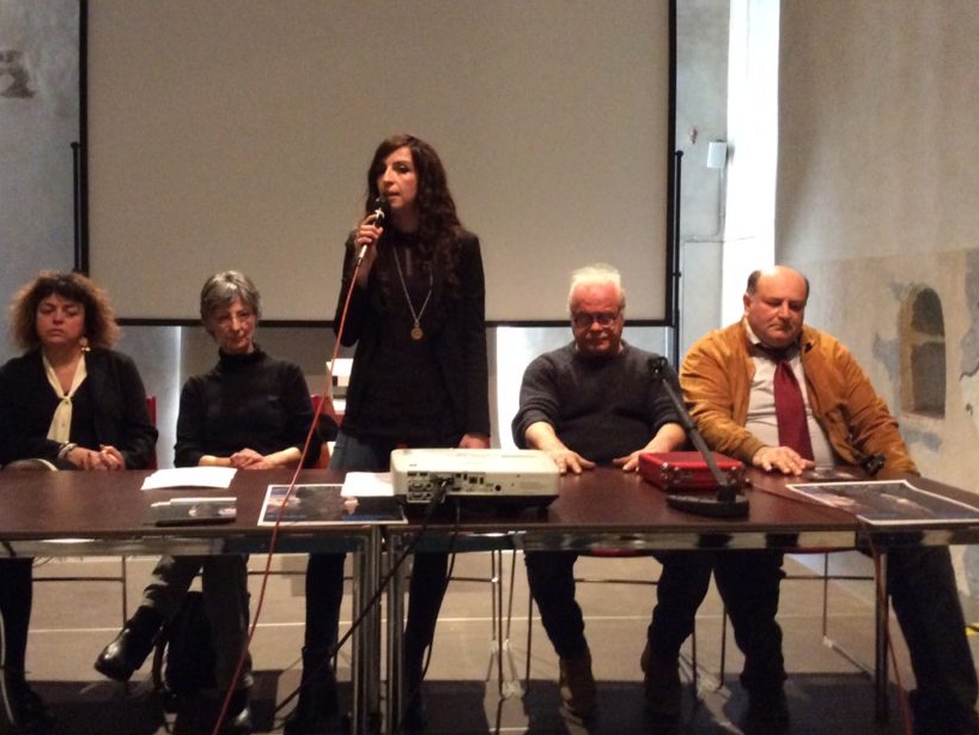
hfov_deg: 46.6
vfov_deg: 35.9
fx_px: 1132
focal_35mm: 40
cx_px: 411
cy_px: 295
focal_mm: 3.3
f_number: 2.4
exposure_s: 1/17
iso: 400
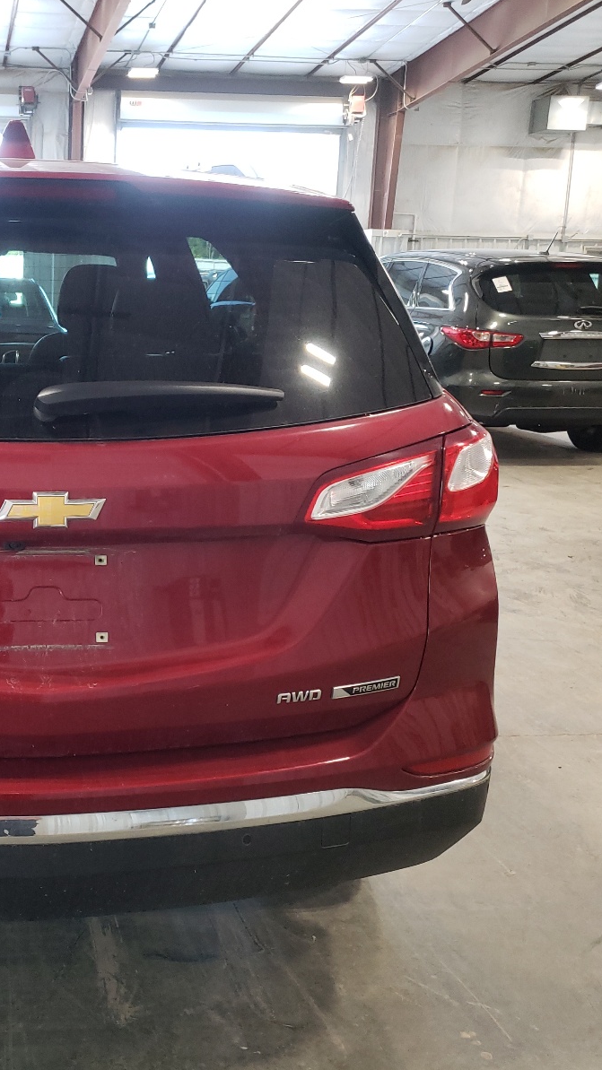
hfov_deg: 29.3
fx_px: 1078
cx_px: 11
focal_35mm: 38
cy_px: 535
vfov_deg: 52.8
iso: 138
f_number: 1.5
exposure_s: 1/60.2
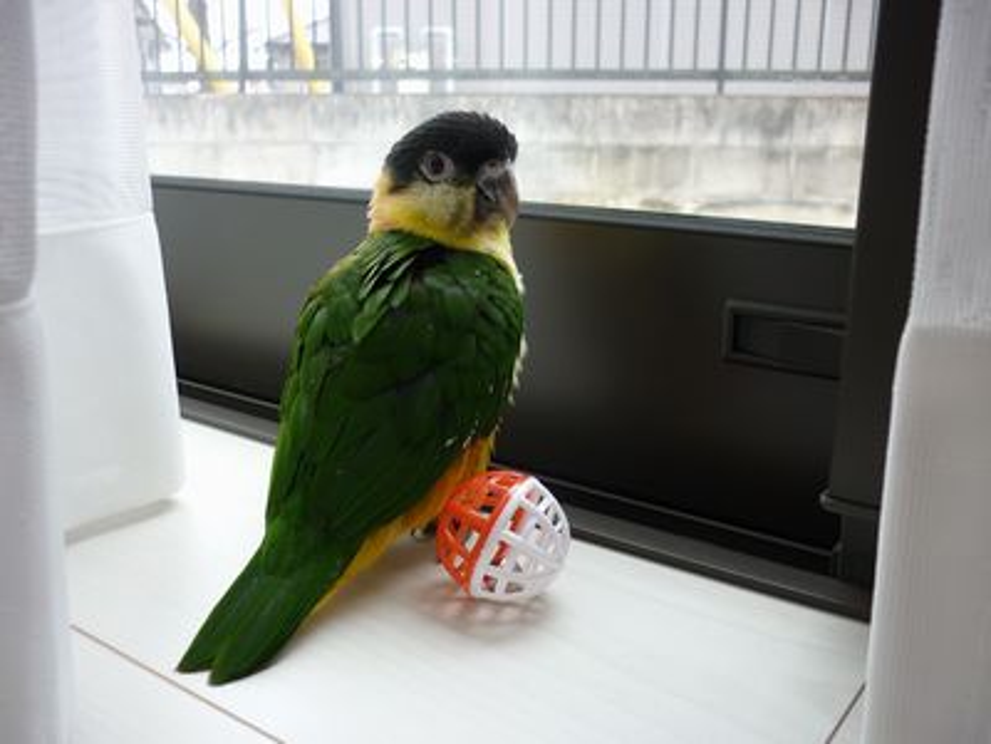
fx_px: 945
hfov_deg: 55.4
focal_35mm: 33
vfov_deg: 42.9
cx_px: 496
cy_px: 372
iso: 80
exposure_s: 1/50
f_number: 2.8
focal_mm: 5.5
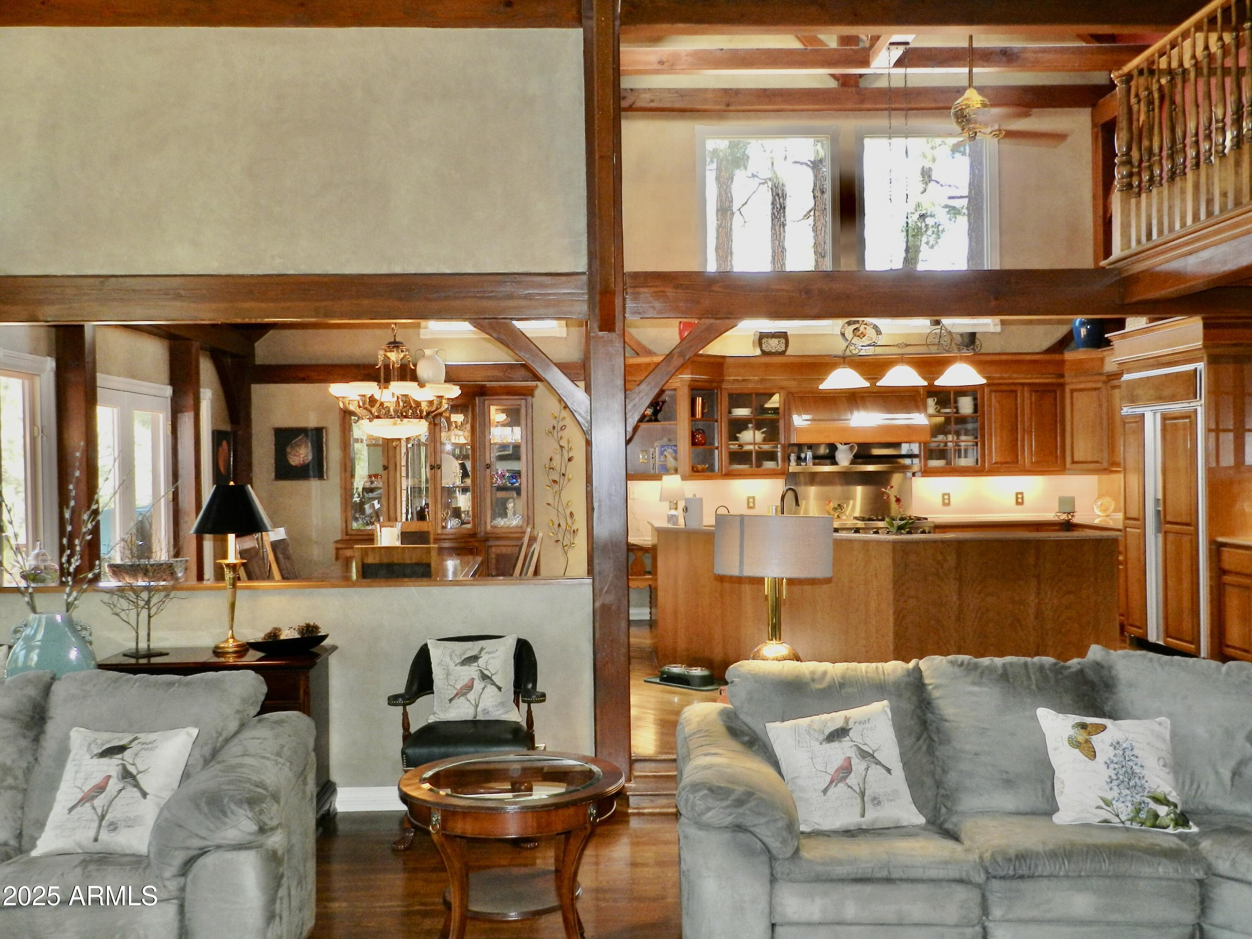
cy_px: 470
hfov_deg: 56.8
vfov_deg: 44.2
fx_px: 1157
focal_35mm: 32
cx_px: 626
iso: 220
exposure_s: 1/30
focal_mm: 5.6
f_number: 3.7
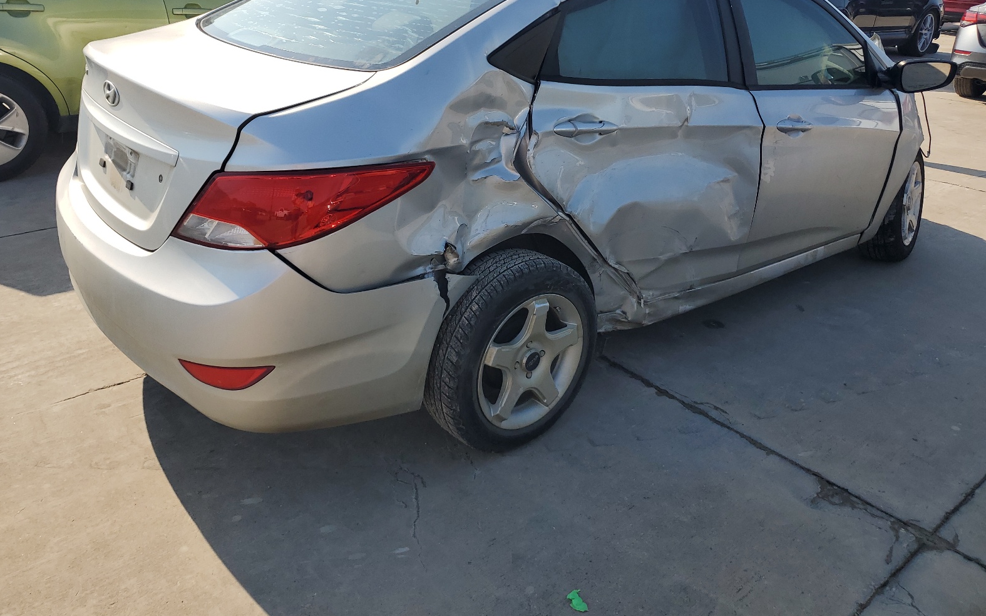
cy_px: 242
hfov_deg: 66.5
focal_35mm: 28
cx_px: 488
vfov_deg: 44.3
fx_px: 752
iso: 50
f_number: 1.5
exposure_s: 1/3333
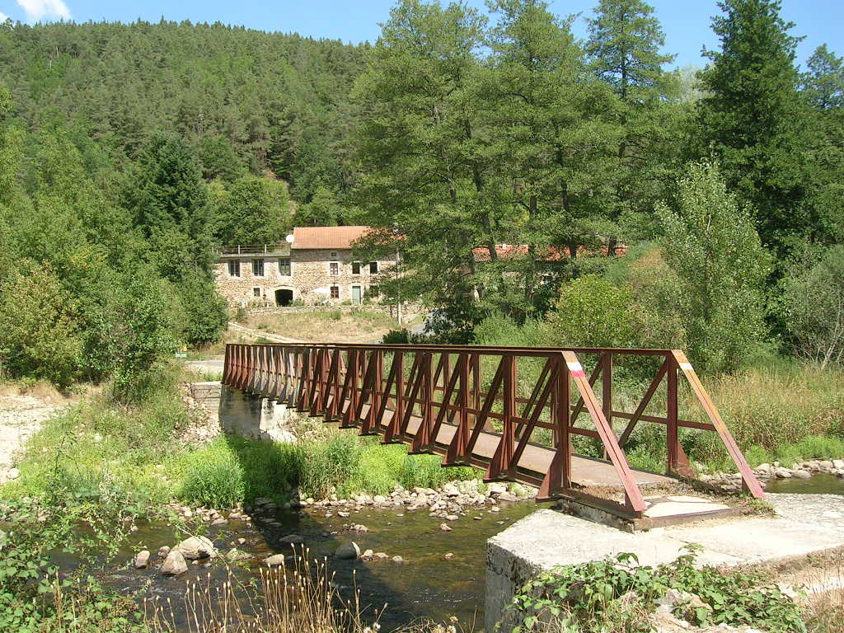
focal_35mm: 35
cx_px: 422
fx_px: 853
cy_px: 316
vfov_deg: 40.7
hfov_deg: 52.6
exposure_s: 1/208
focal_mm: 5.4
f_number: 4.8
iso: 50
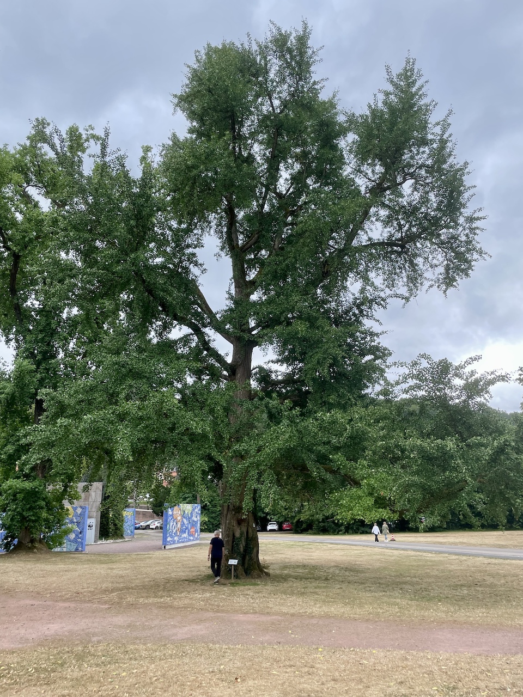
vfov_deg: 67.3
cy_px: 348
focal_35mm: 26
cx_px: 262
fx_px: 524
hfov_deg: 53.1
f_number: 1.6
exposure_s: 1/744
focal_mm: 4.2
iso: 32
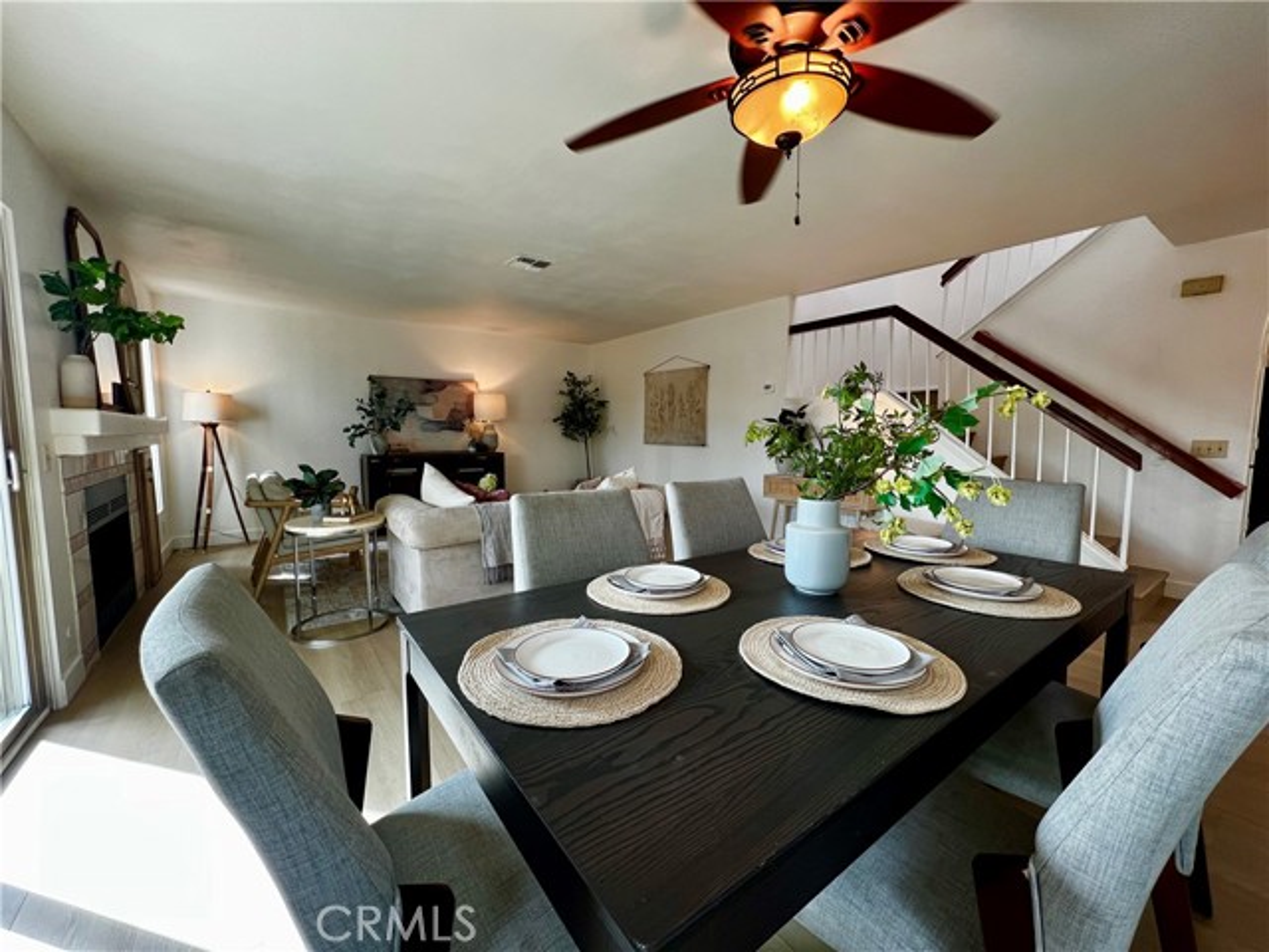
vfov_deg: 89.9
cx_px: 634
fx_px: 477
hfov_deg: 106.2
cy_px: 476
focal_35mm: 13
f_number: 1.8
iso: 125
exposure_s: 1/120
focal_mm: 1.57
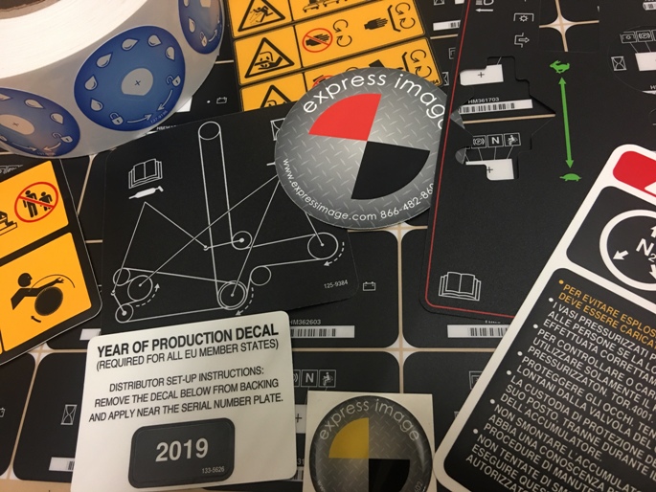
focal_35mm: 29
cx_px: 328
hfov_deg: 61.7
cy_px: 246
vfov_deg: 48.2
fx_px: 550
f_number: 2.2
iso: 64
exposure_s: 1/15
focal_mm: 4.15
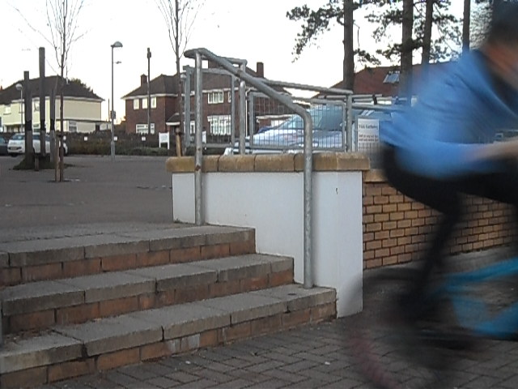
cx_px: 259
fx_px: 748
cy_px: 194
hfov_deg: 38.2
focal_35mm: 50
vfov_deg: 29.1
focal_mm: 9.3
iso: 200
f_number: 4.7
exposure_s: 1/30
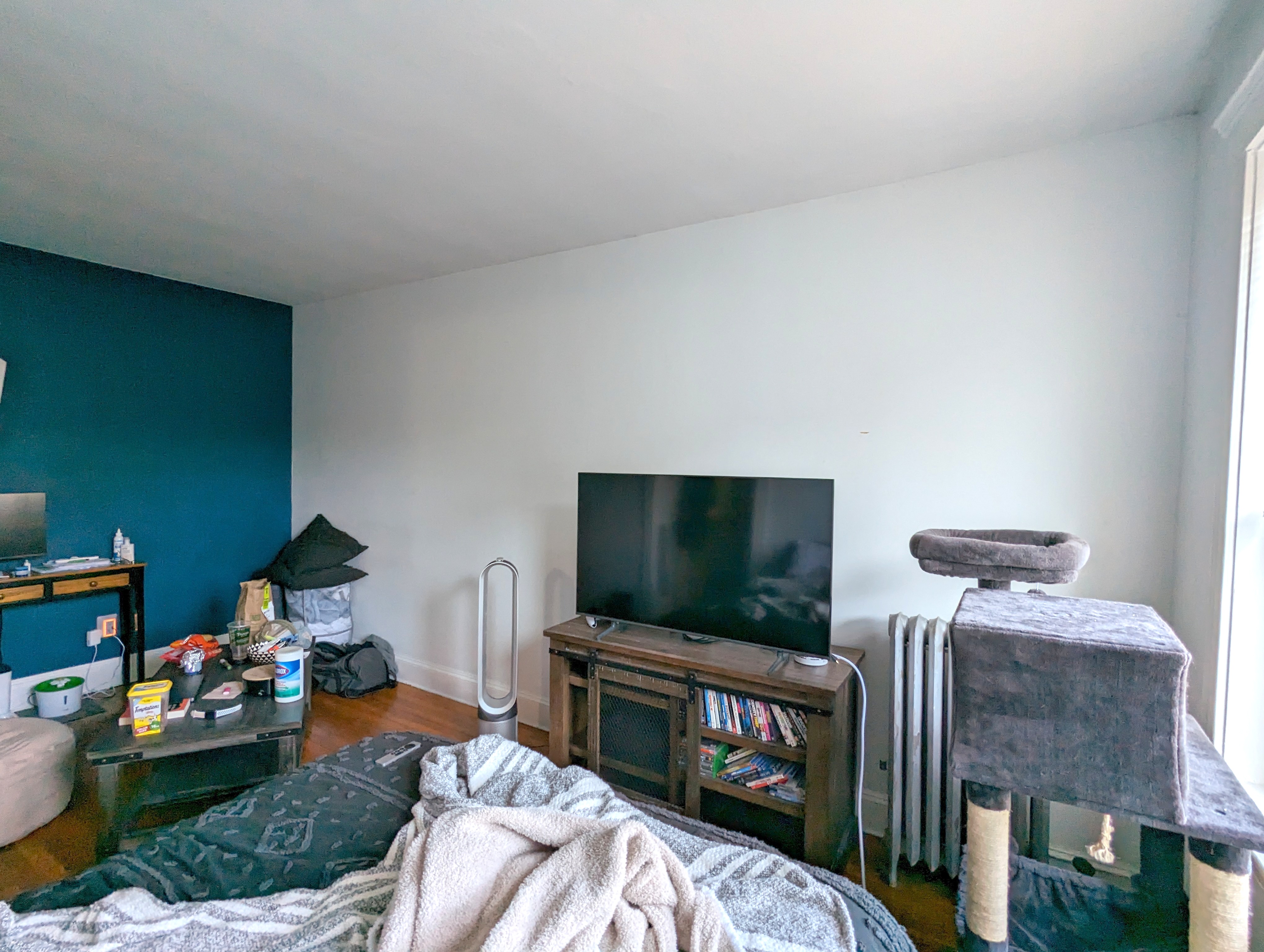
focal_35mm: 16
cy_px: 476
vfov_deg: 78.2
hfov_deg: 94.4
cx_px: 632
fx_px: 585
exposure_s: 1/56.8
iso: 81
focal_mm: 2.35
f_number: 2.2
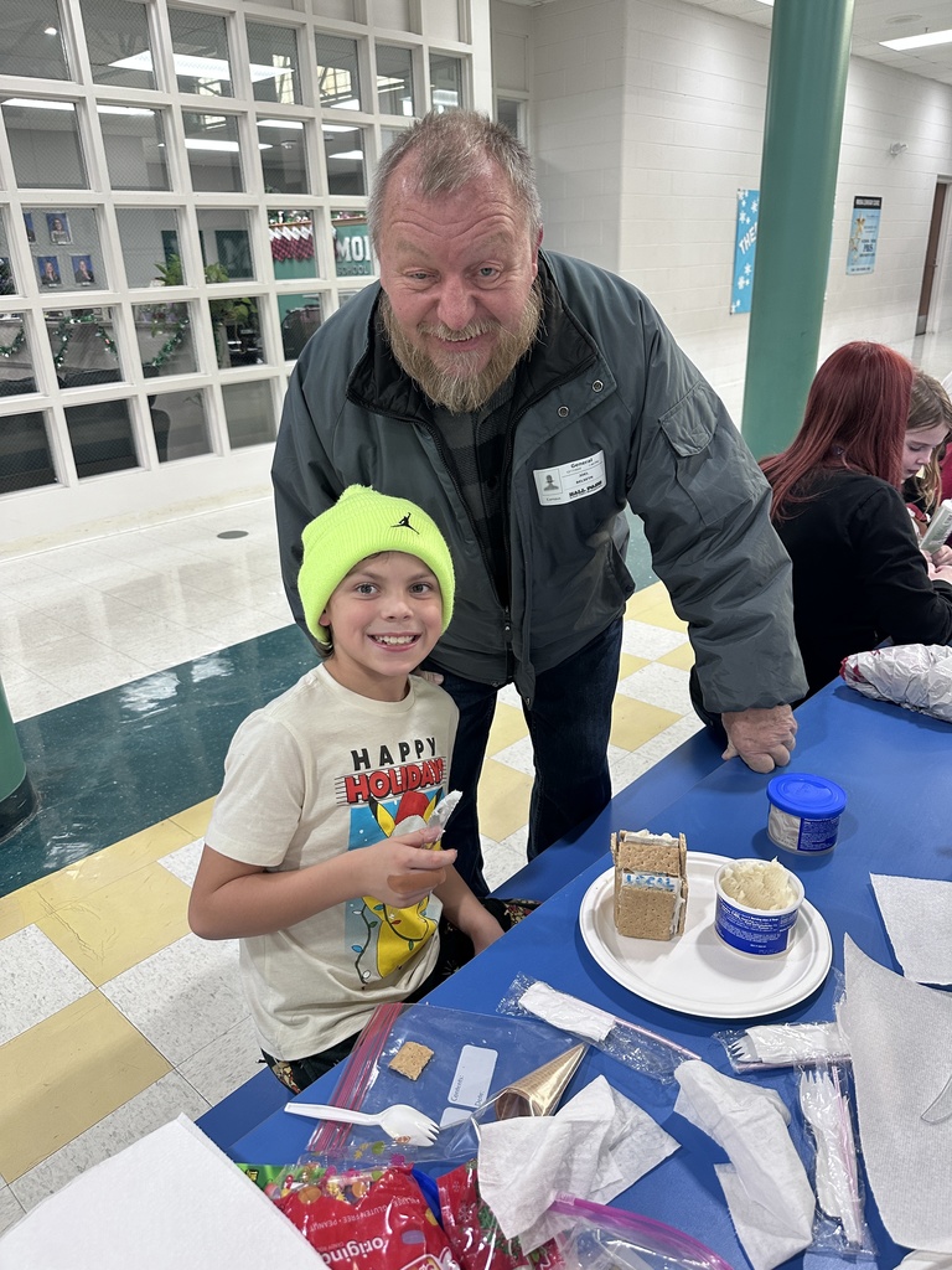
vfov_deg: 71.6
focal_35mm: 24
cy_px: 635
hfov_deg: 56.8
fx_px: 880
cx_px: 476
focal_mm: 6.86
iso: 200
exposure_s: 1/120
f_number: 1.78
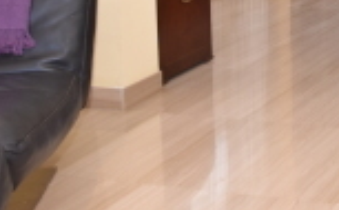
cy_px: -136
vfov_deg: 11.4
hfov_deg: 17.7
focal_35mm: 108
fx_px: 993
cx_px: 483
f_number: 4.5
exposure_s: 1/80
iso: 400
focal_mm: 21
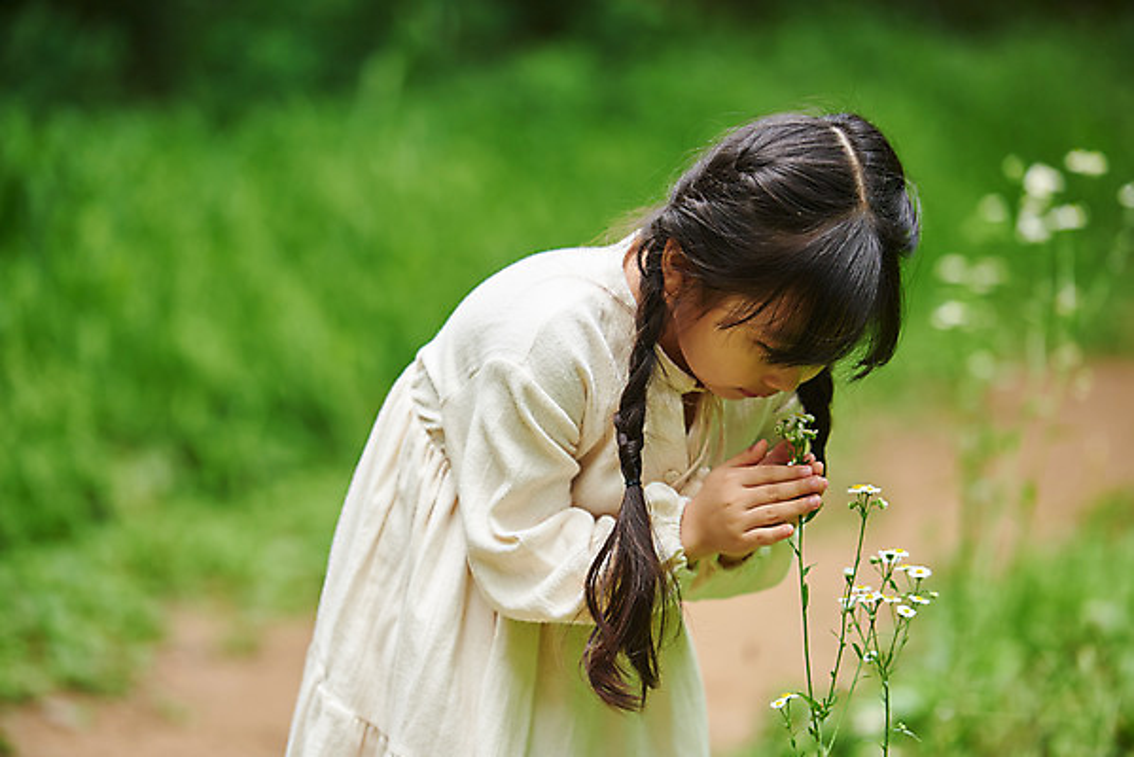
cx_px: 567
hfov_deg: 12.1
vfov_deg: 8.1
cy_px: 378
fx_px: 5357
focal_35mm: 170
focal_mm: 170
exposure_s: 1/800
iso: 400
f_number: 2.8
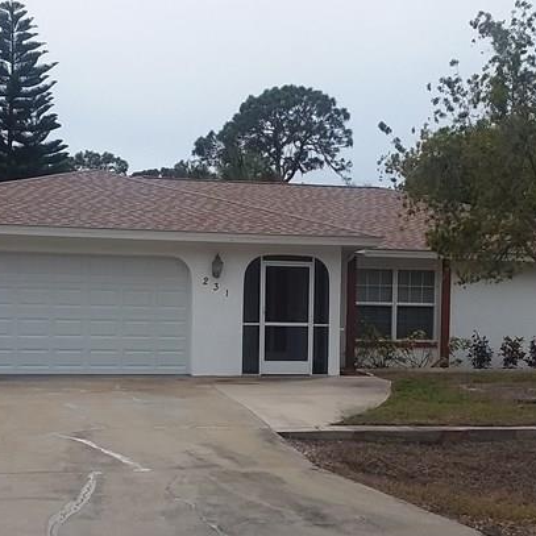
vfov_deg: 28.4
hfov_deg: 28.6
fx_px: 1051
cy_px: 357
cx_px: 302
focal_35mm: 60
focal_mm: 2.91
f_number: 1.9
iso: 50
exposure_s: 1/1468
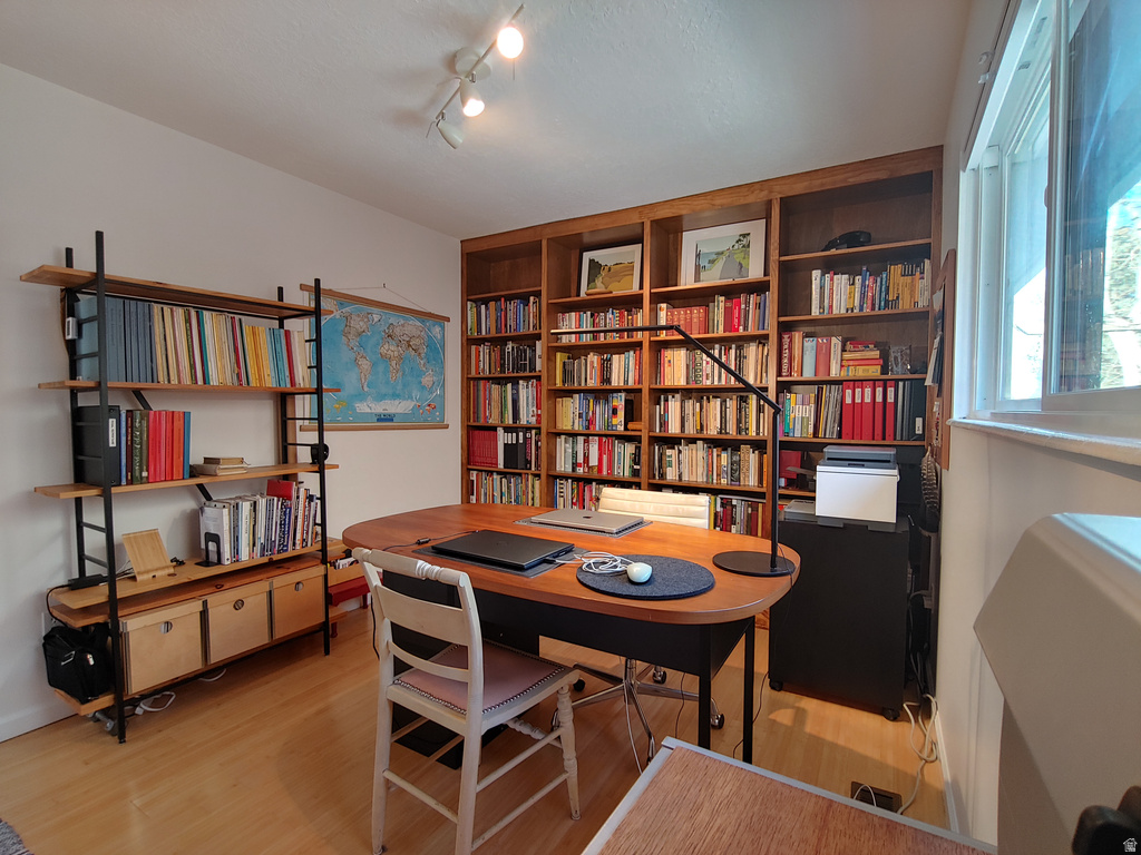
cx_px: 570
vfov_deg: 78.1
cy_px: 428
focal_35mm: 16
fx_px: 527
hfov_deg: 94.5
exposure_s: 1/24
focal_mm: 2.18
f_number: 1.9
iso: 300
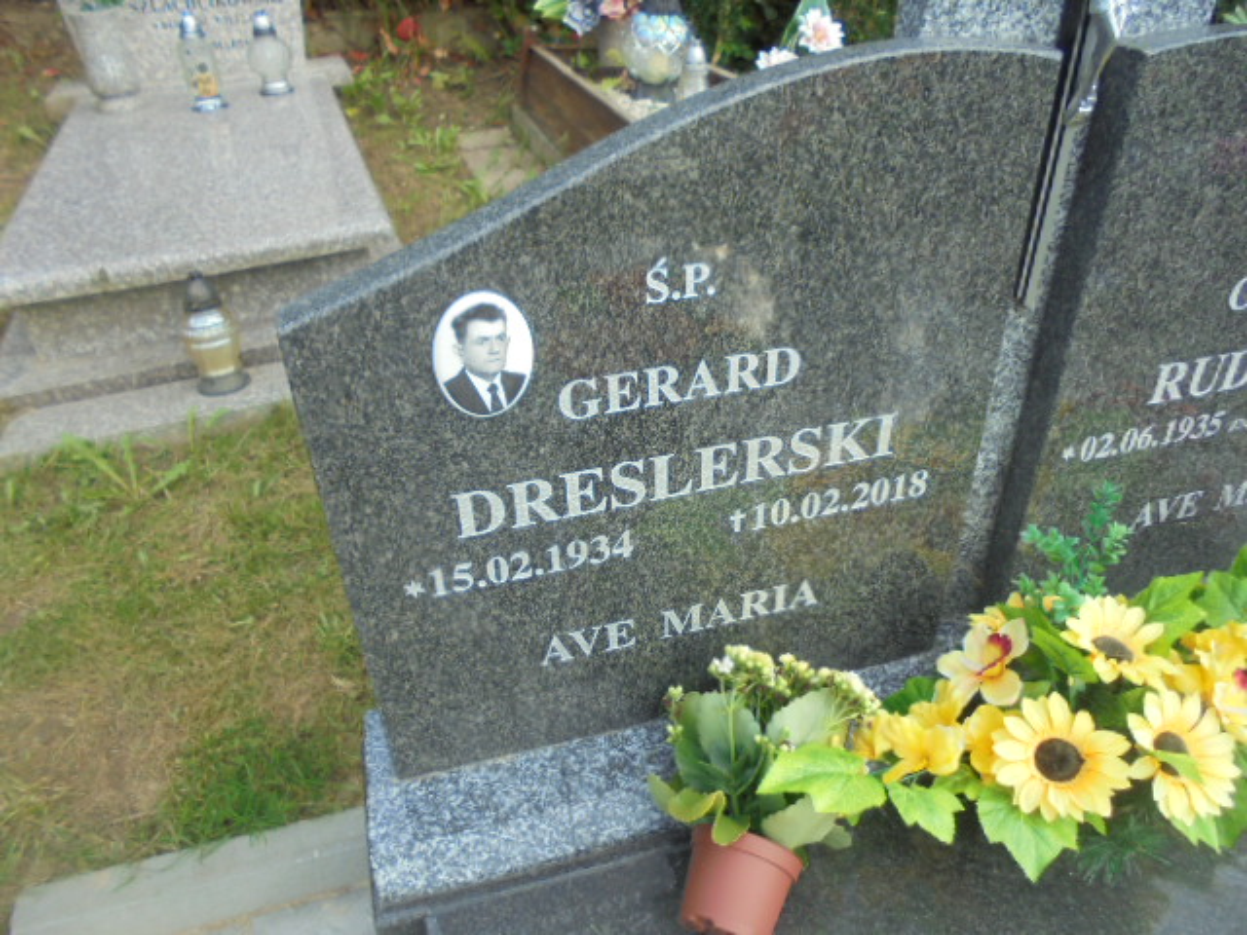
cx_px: 624
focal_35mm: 26
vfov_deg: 53.1
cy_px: 468
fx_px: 937
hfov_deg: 67.3
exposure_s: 1/125
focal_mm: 4.6
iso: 100
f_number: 3.5
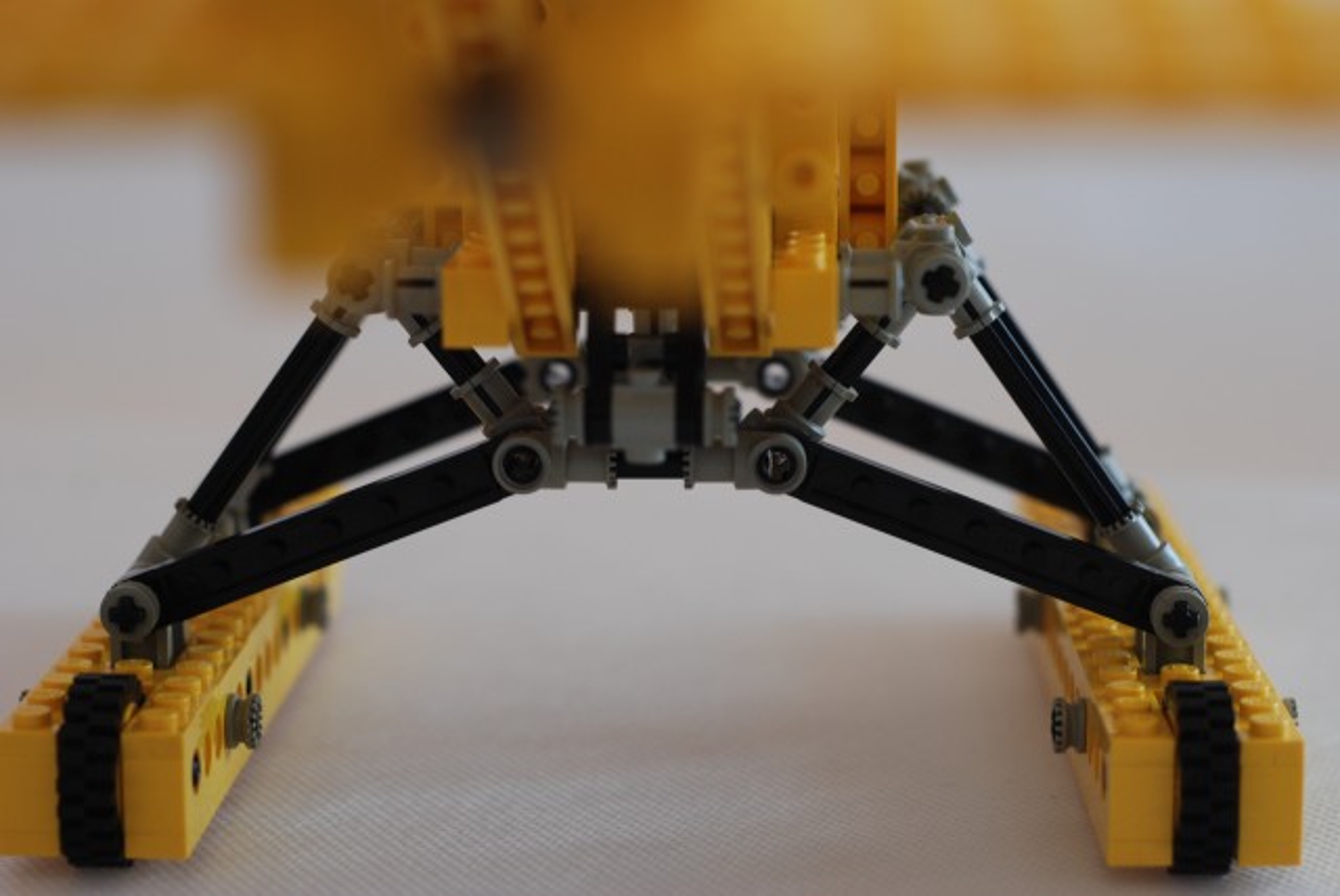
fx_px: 2794
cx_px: 670
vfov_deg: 18.2
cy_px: 448
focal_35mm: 75
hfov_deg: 27.0
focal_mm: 50
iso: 200
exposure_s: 1/60
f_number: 4
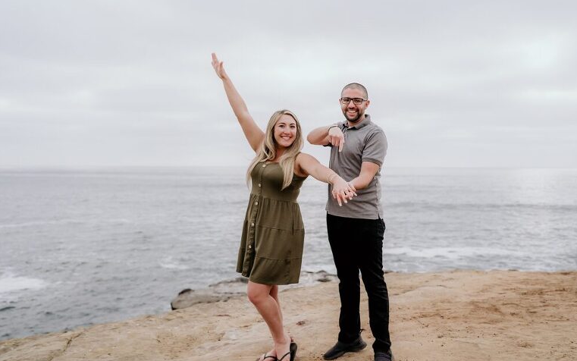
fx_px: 566
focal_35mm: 36
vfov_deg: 35.3
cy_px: 193
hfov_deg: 54.0
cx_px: 290
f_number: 2.8
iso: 1600
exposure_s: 1/640
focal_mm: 35
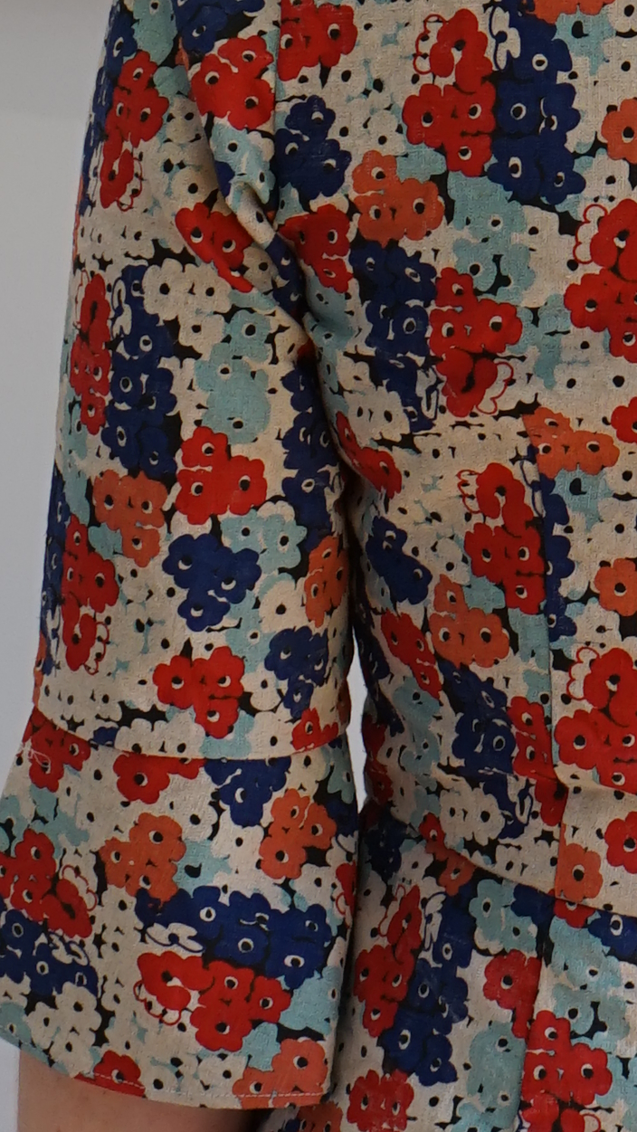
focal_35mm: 206
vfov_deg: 10.5
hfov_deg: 5.9
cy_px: 433
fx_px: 6184
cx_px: 523
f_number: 4.5
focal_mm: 41
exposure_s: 1/160
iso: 400
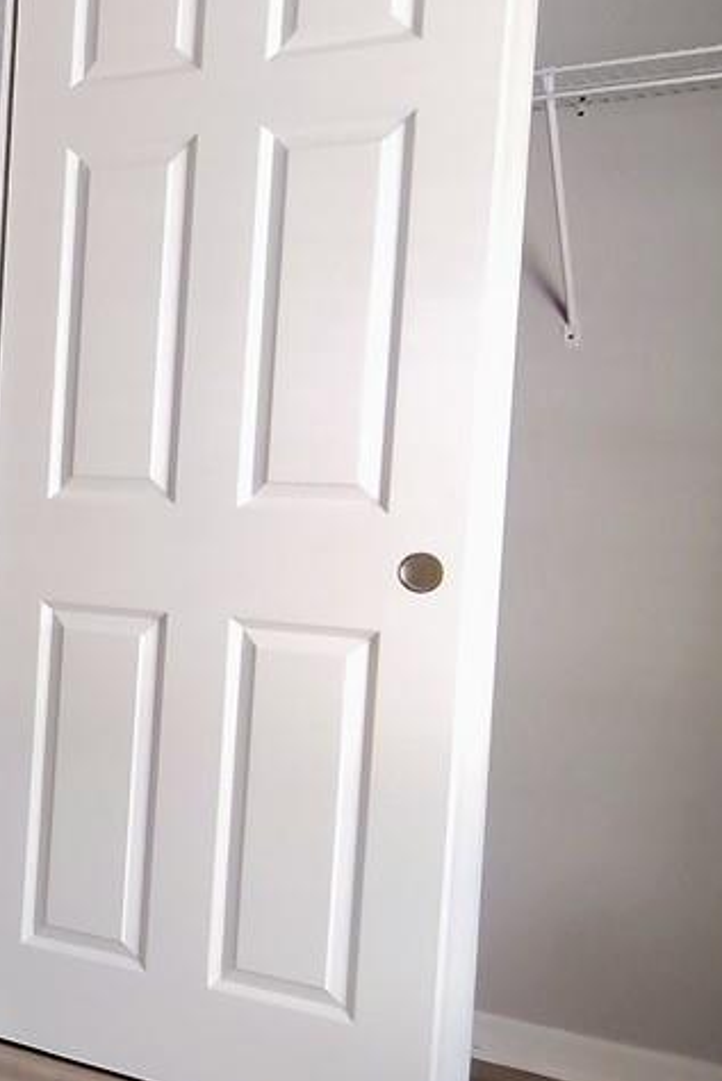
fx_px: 1683
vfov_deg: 35.6
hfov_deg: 18.8
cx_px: -565
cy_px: 517
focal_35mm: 56
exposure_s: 1/60
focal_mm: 2.13
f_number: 2.2
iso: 388
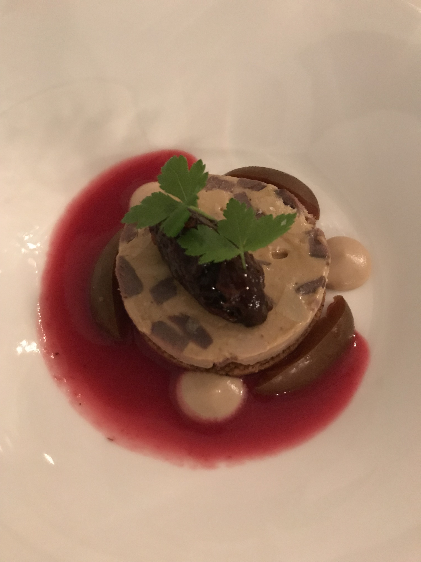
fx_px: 454
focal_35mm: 28
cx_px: 210
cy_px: 281
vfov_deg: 63.4
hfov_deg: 49.7
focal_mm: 3.99
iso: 125
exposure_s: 1/4
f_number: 1.8
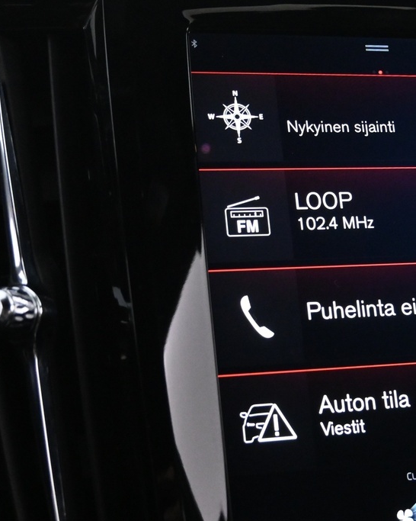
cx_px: 333
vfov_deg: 27.0
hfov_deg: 21.5
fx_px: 1080
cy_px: 313
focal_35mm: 70
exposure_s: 1/50
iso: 3200
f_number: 4
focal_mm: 21
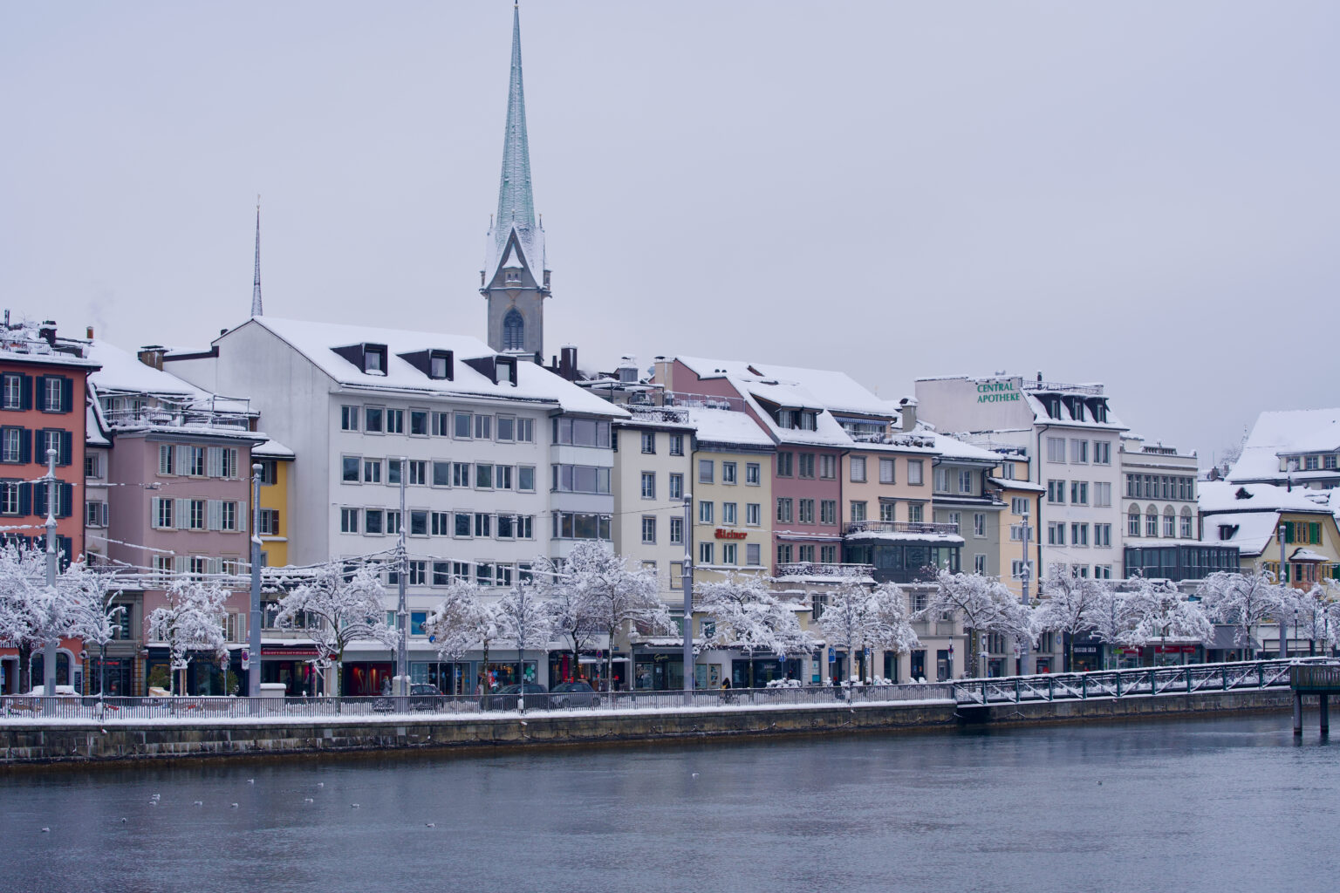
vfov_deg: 19.5
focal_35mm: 70
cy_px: 446
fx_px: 2605
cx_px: 670
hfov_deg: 28.8
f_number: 8
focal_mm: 70
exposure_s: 1/160
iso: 100
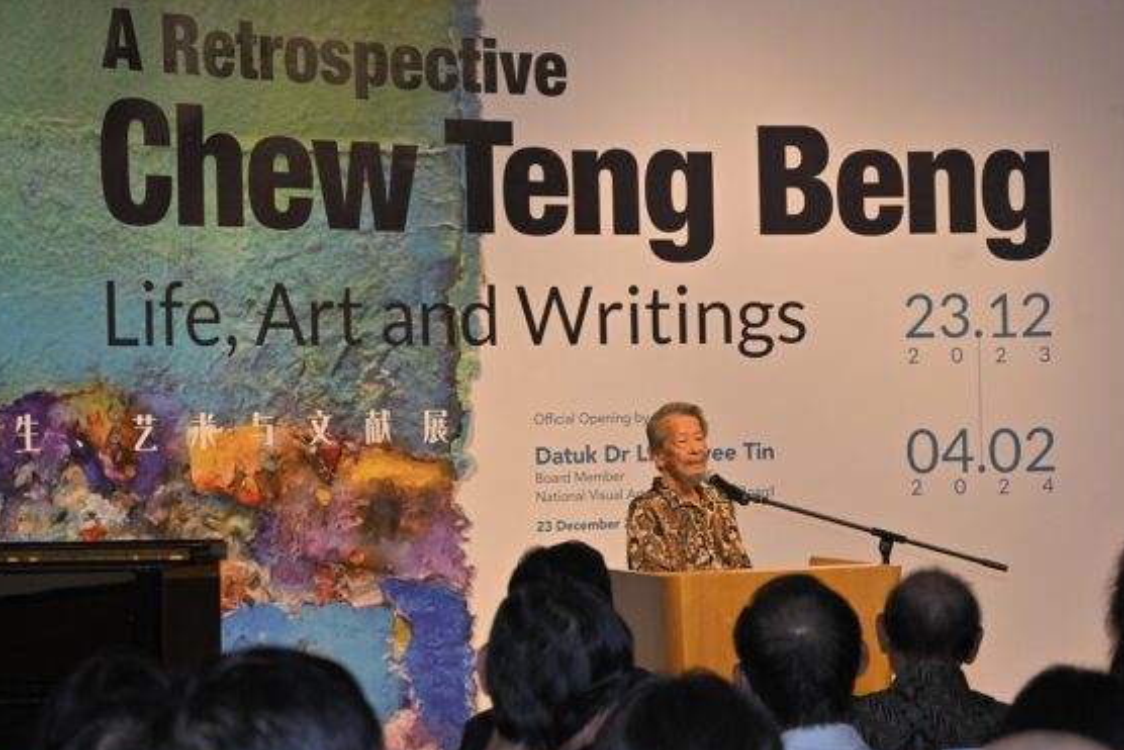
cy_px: 366
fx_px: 2561
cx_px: 584
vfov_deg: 16.7
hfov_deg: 24.8
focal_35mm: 82
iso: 1600
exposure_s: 1/100
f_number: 7.1
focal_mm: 76
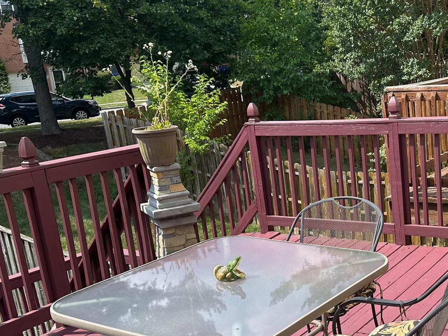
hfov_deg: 38.4
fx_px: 621
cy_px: 231
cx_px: 350
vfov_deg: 30.0
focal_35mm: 48
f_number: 1.78
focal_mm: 6.86
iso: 80
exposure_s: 1/1916
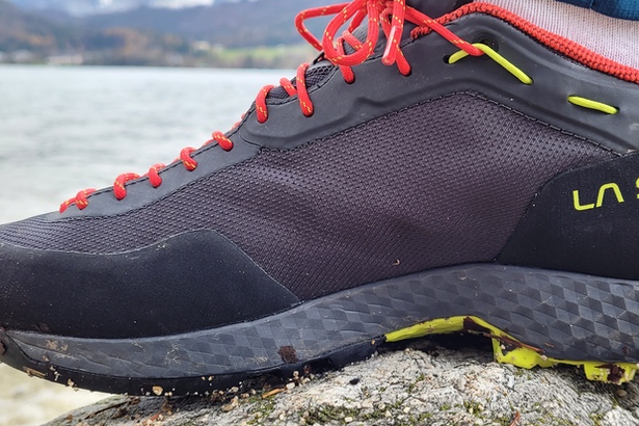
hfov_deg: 44.3
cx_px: 382
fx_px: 781
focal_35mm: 44
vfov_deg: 30.5
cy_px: 214
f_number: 1.8
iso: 64
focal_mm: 5.4
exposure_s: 1/100
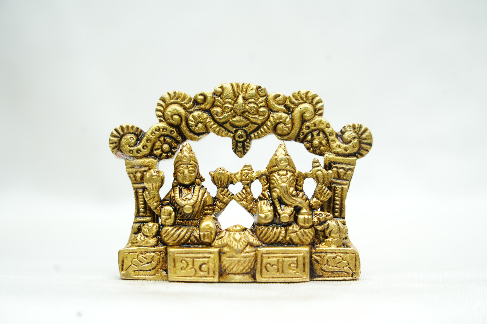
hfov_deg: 19.5
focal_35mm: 105
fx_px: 1420
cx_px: 244
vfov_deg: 13.0
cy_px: 162
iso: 400
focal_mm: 105
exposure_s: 1/60
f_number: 5.6
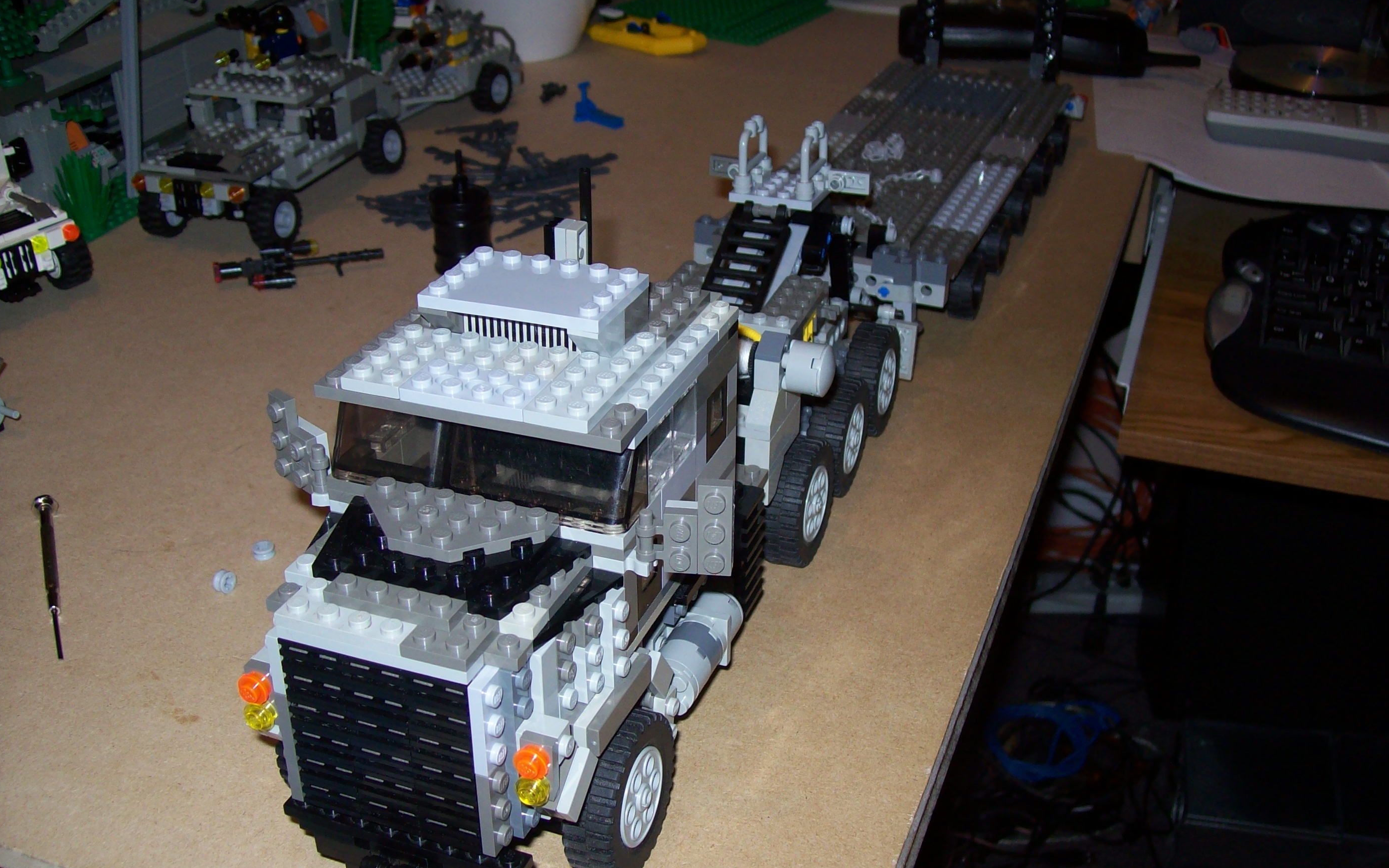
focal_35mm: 39
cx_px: 699
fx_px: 1476
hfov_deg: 50.4
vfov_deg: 32.7
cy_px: 469
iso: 80
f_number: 2.7
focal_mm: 6
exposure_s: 1/64
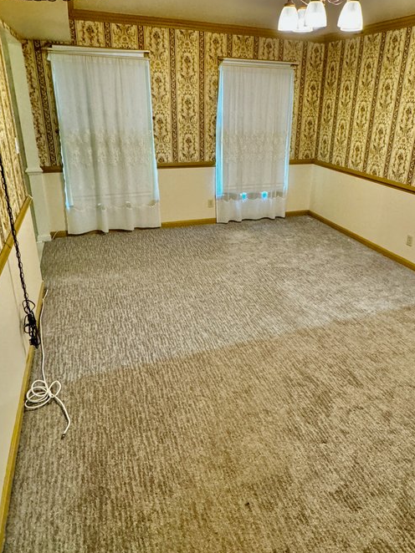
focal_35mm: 24
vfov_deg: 71.2
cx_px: 237
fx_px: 384
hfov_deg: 56.6
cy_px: 236
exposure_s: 1/60
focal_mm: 2.22
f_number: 2.2
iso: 400
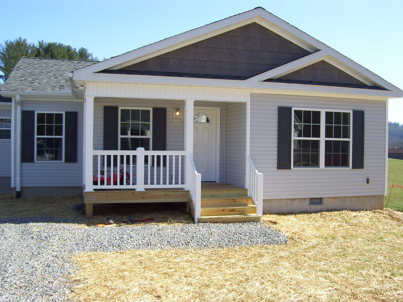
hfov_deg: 51.4
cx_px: 202
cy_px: 151
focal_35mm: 36
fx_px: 419
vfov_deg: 39.7
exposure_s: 1/320
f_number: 4.8
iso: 80
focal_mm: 6
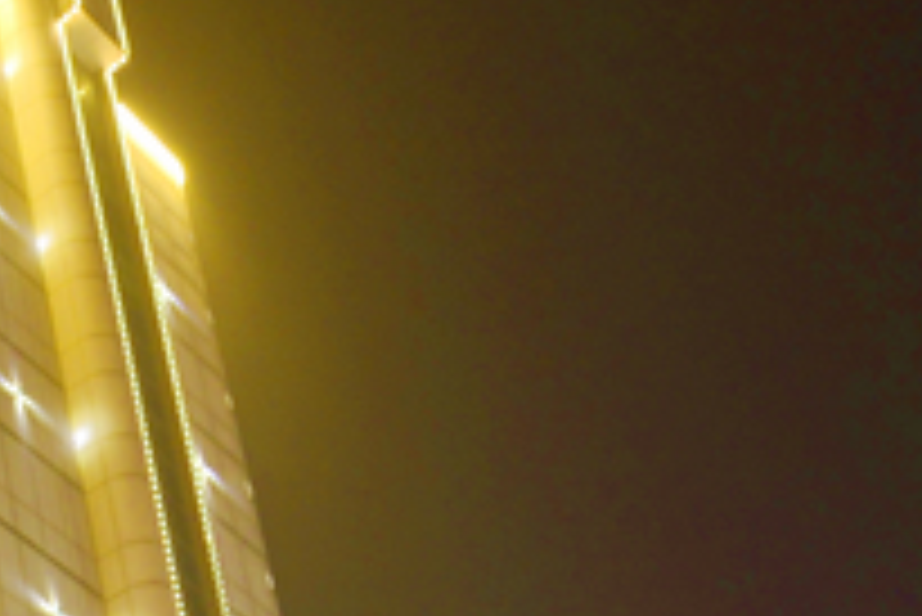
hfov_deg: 21.1
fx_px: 2102
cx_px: -445
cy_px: 1156
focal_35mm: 82
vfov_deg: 14.4
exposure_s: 1/20
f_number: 2.8
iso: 280
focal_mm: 14
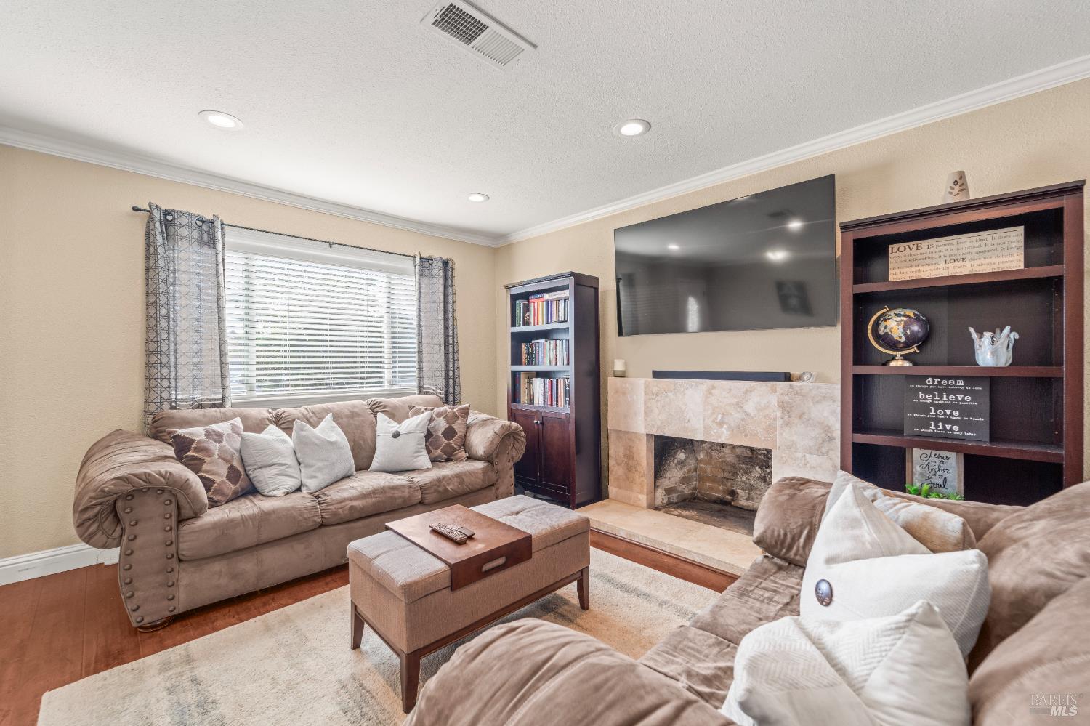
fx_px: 424
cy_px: 363
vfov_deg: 81.2
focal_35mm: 14
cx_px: 545
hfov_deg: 104.3
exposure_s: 1/6
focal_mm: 14
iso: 200
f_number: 7.1
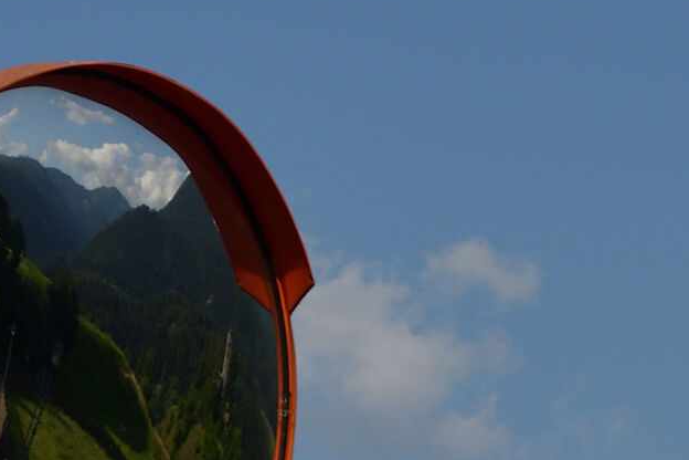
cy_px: 745
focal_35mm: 300
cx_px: 258
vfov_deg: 4.5
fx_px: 5741
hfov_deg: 6.9
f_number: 8
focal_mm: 52
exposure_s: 1/1000
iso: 100
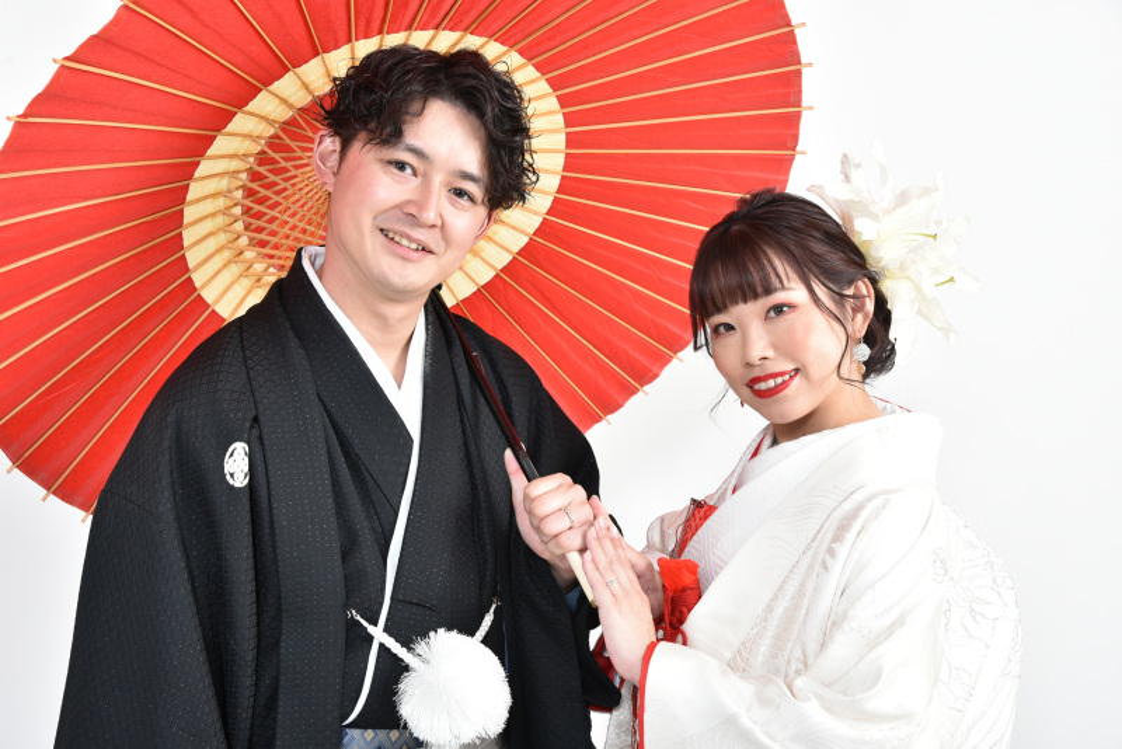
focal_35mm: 46
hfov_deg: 42.7
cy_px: 374
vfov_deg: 29.3
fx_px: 1434
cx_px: 561
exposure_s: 1/160
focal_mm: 46
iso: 400
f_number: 7.1
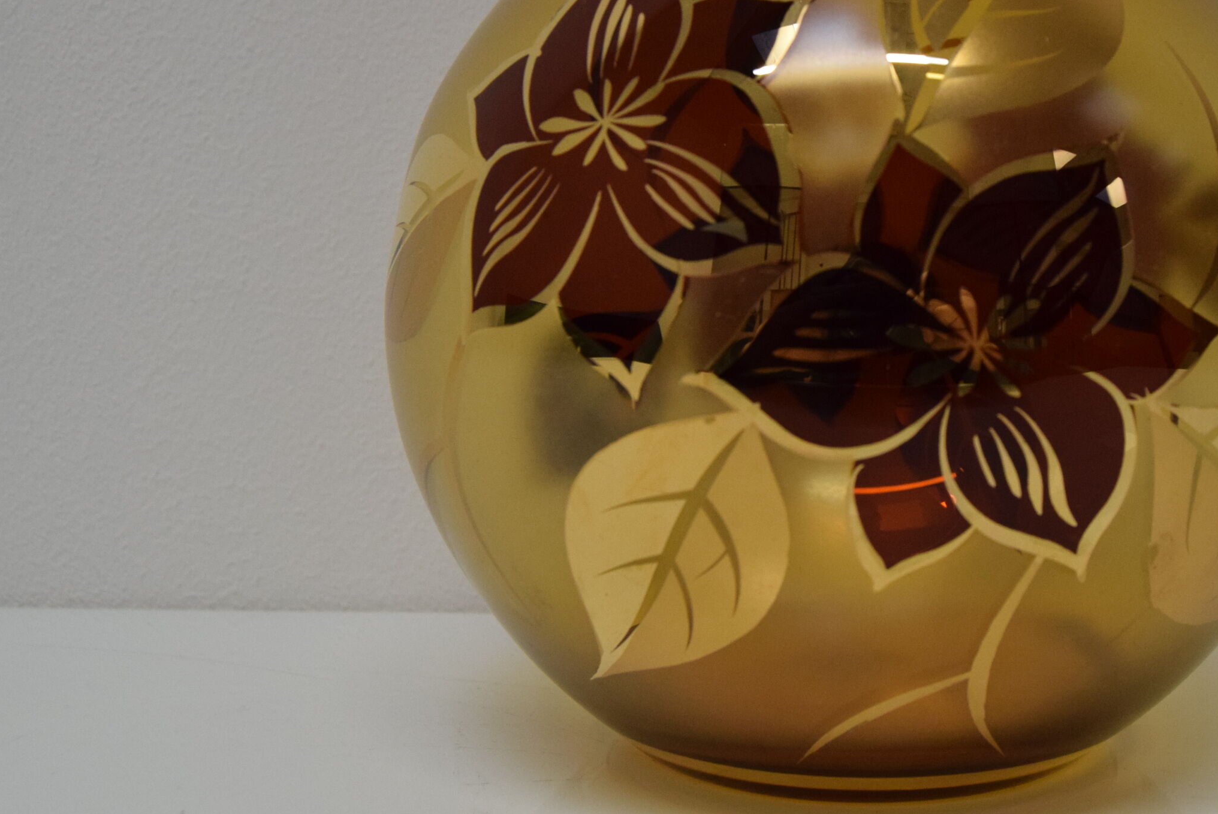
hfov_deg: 36.8
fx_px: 1794
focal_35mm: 53
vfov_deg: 25.4
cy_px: 263
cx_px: 875
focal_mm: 24
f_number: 7.1
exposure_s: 1/200
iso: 1600
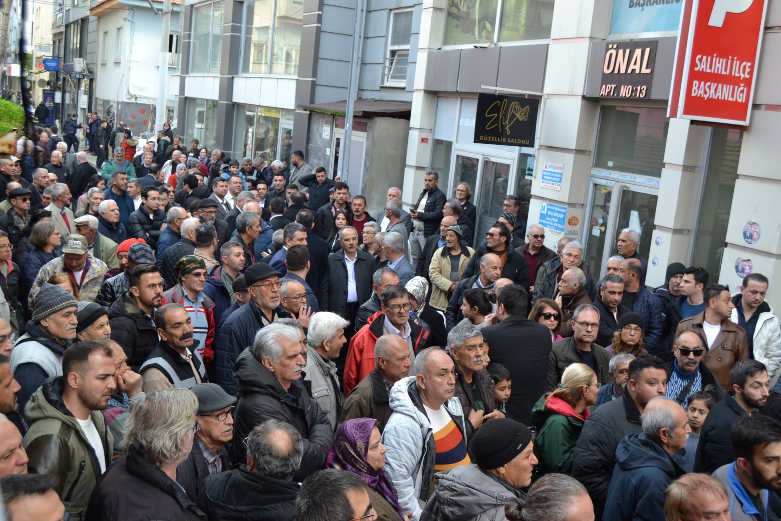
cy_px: 260
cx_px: 390
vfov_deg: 34.2
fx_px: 846
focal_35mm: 39
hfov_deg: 49.6
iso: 400
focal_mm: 26
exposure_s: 1/125
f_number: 5.6
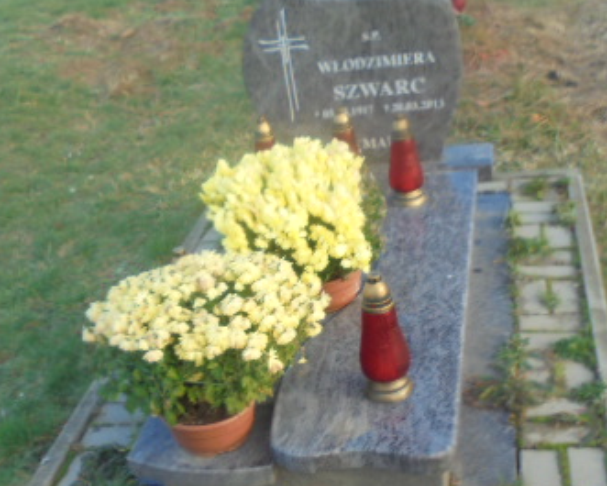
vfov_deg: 30.7
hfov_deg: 38.0
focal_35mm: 49
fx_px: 881
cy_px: 304
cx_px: 303
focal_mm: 4.6
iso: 100
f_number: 3.5
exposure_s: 1/100
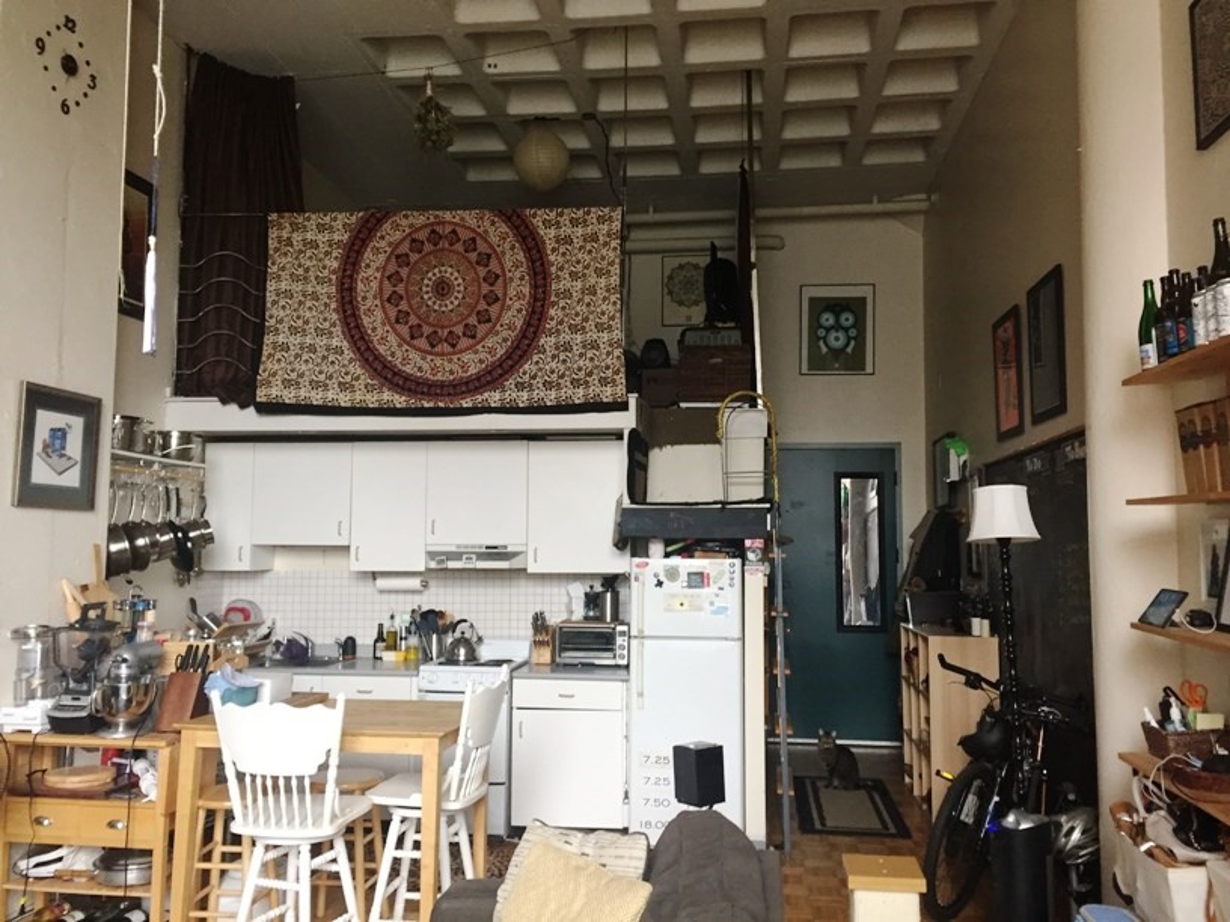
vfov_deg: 48.2
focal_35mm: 29
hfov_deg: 61.7
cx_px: 615
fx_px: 1030
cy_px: 461
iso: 100
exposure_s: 1/30
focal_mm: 4.15
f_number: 2.2
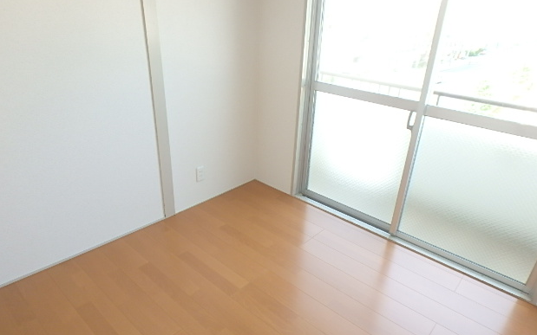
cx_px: 277
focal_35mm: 23
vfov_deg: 52.8
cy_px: 191
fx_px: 337
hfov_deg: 77.1
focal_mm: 3.7
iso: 200
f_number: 3.5
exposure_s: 1/60
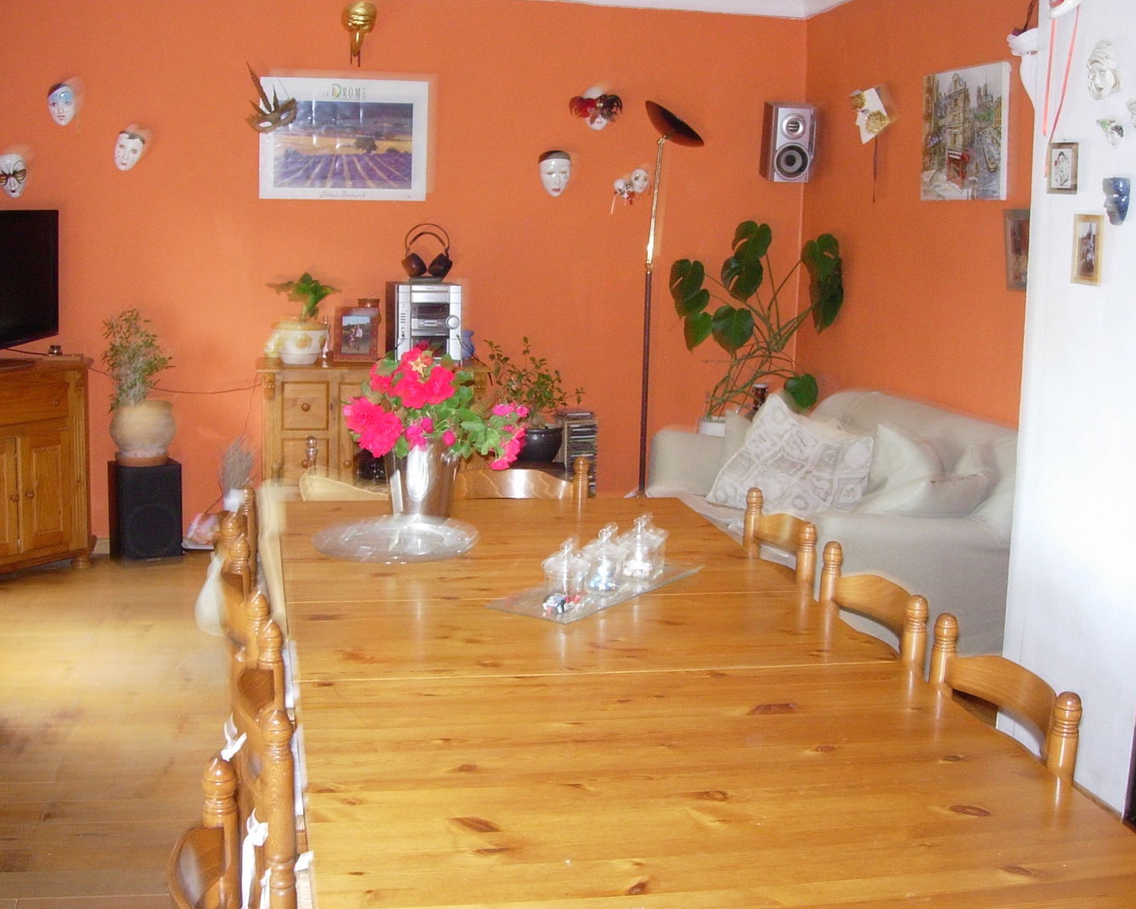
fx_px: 1513
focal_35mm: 45
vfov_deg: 33.4
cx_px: 533
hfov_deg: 41.1
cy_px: 466
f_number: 2.8
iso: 173
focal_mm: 7.8
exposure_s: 1/13.4
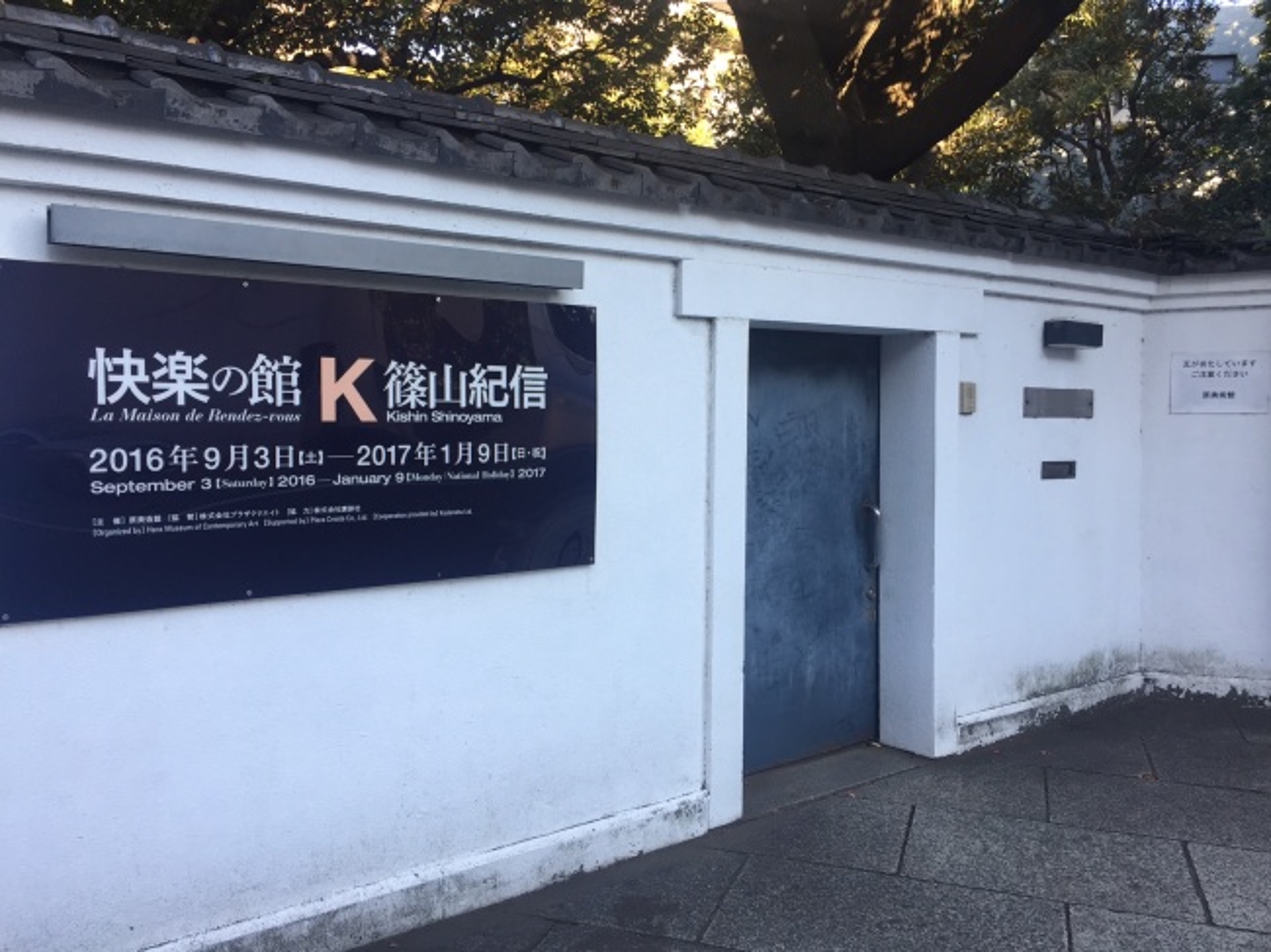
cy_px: 476
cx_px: 636
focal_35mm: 29
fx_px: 1064
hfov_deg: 61.7
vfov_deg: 48.2
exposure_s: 1/120
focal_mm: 4.15
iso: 32
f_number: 2.2
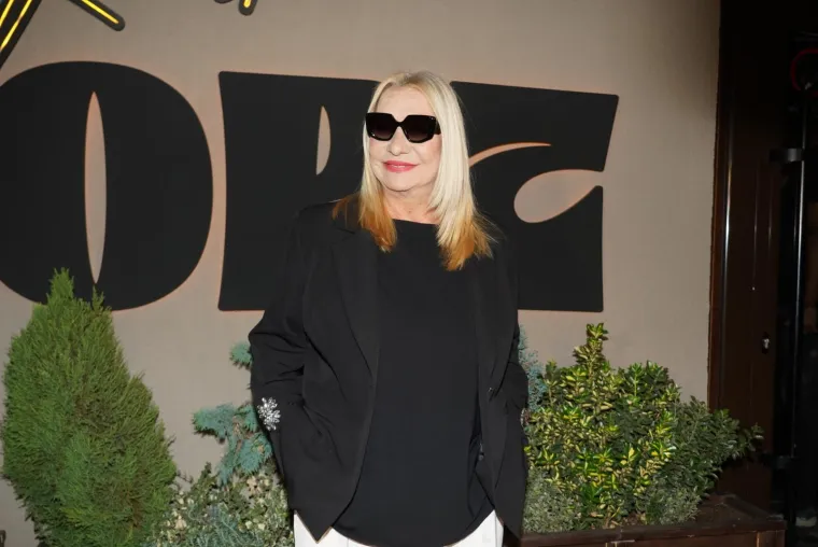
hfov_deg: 49.5
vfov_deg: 34.3
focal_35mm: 39
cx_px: 409
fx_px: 887
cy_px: 274
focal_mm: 39
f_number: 4
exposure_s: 1/250
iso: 1250
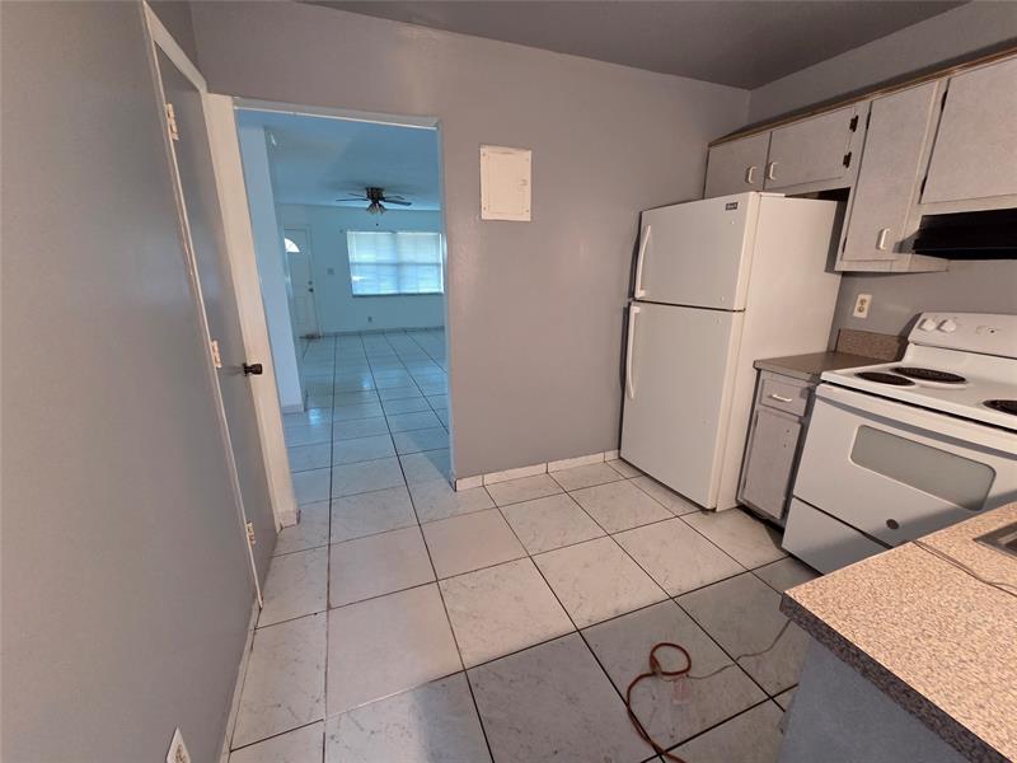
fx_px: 382
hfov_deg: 106.2
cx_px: 508
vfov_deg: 89.9
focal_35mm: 13
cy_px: 382
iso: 1000
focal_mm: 2.2
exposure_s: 1/60
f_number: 2.2
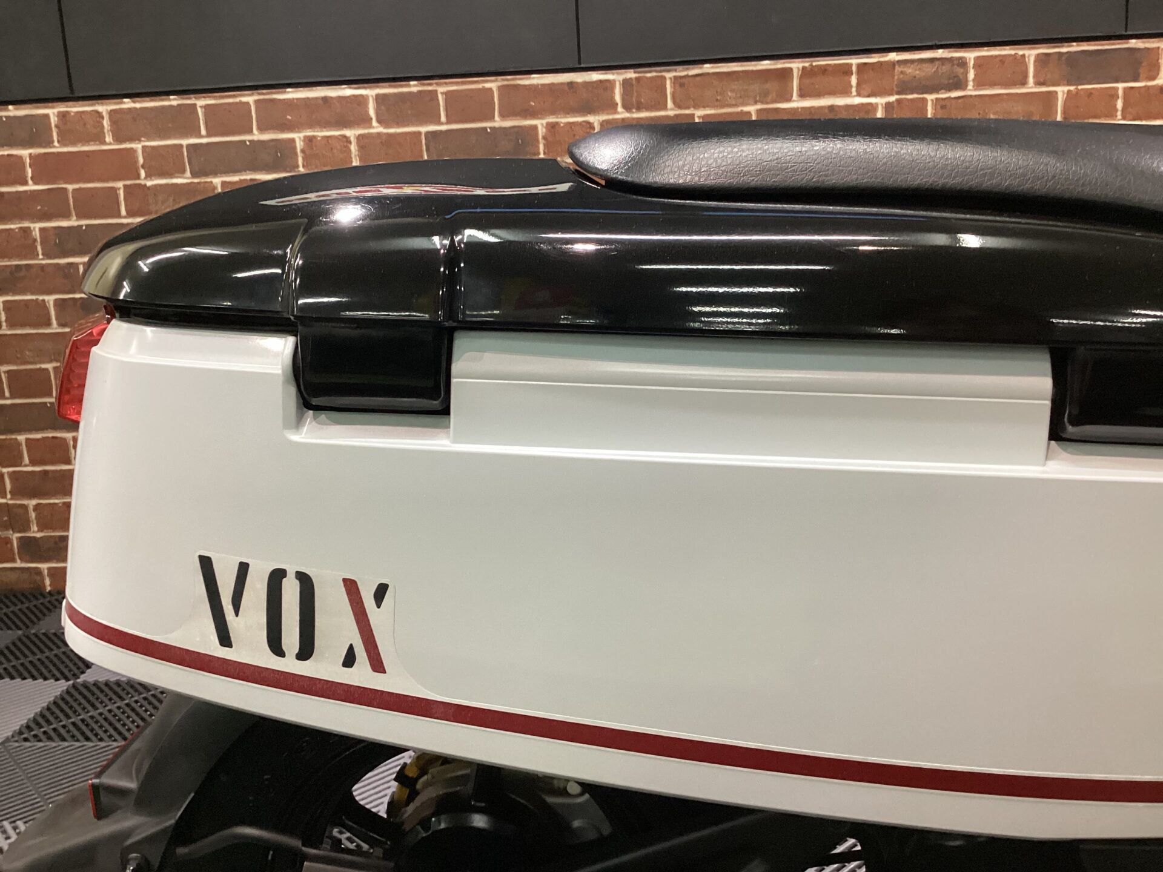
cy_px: 436
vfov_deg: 45.4
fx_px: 1042
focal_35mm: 31
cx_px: 582
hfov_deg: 58.4
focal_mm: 3.3
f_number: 2.4
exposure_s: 1/60
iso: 250
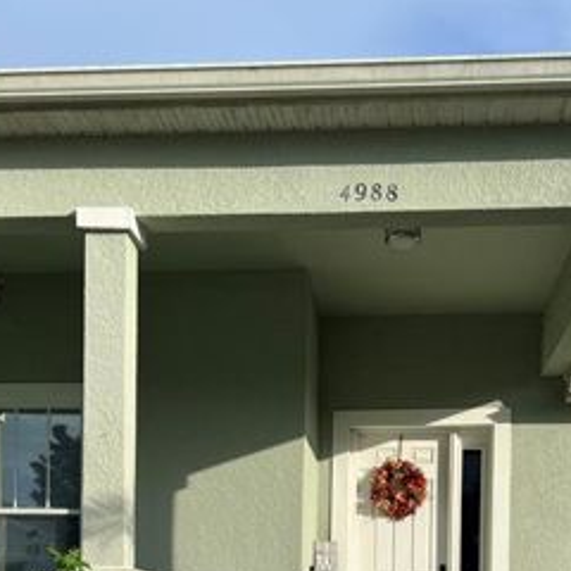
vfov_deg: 30.4
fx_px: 952
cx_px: 330
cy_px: 607
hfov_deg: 33.3
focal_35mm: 51
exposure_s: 1/3968
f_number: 1.5
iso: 50
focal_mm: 5.7
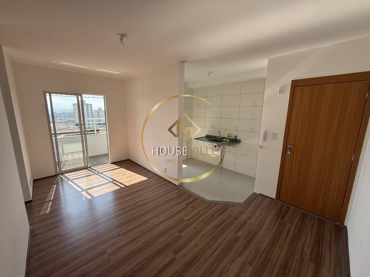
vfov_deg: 85.7
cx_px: 185
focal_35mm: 14
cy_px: 138
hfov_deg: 102.1
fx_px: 150
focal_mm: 2.22
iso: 50
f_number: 2.2
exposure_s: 1/374
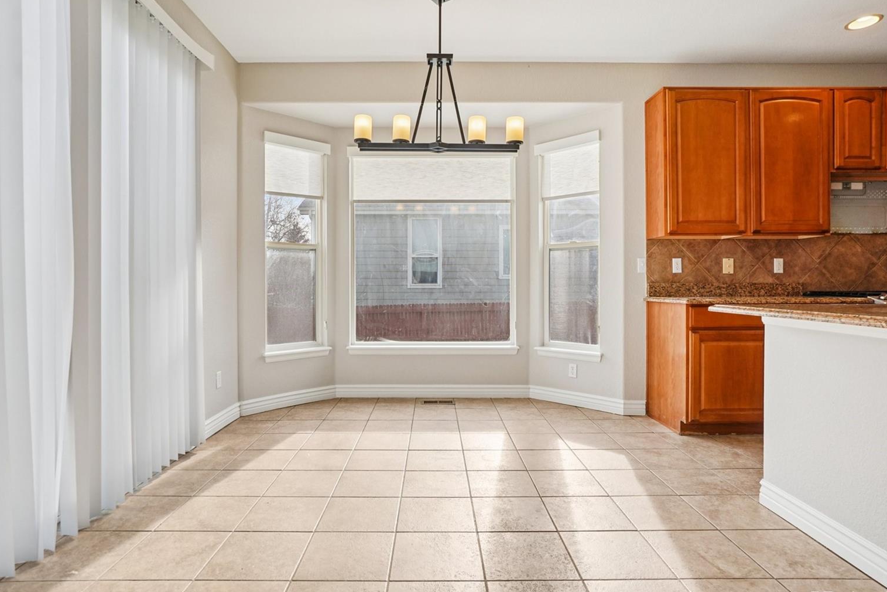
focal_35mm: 19
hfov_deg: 86.9
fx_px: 468
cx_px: 437
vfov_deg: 64.6
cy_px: 298
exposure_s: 1/80
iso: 100
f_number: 8
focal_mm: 12
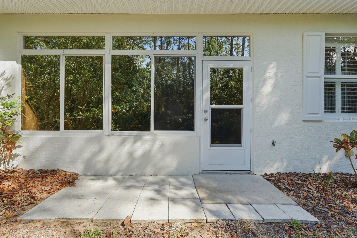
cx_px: 178
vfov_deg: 73.8
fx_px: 159
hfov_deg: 96.7
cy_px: 119
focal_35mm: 16
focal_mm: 16
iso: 160
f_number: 8
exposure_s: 1/2500
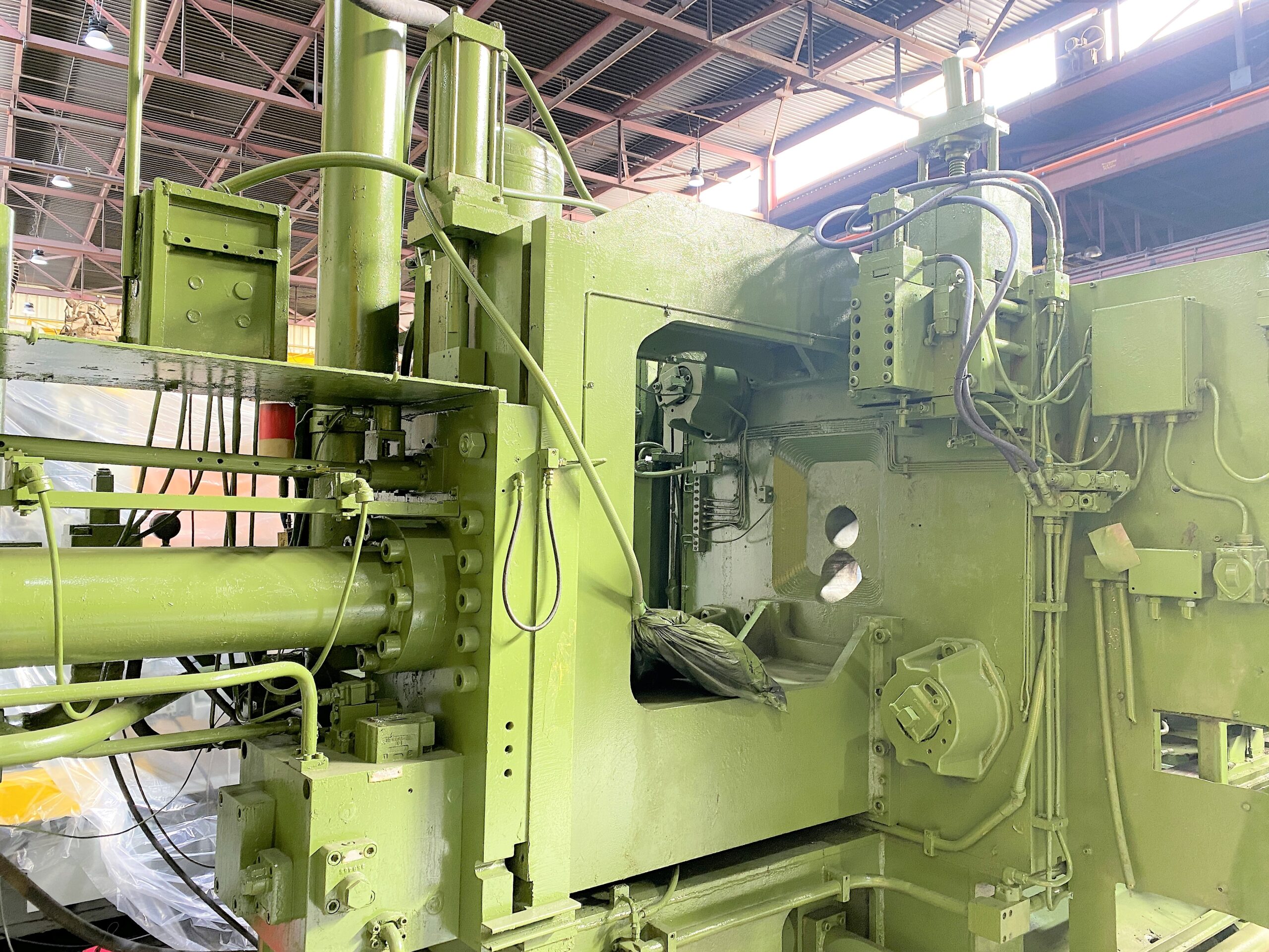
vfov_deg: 53.1
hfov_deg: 67.3
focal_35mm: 26
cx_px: 634
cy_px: 476
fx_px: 953
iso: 160
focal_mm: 4.25
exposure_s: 1/60
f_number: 1.8
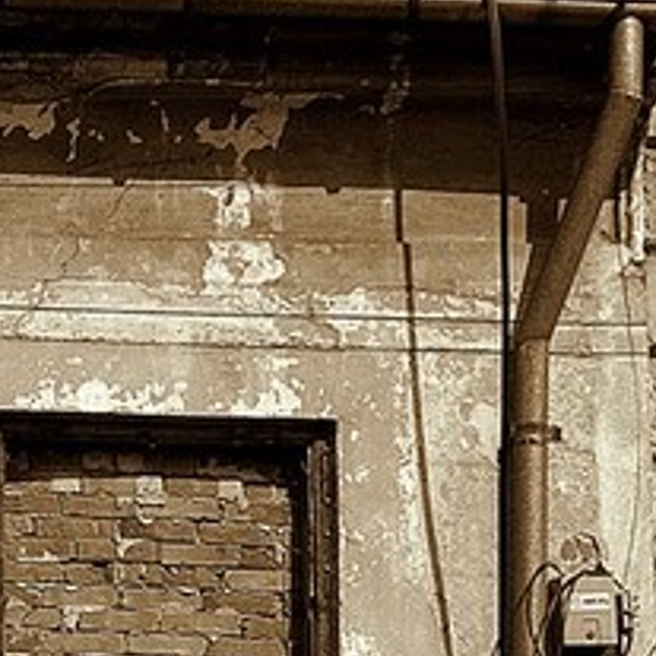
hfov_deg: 13.2
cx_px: -311
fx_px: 2680
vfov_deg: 13.6
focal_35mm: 125
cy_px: 734
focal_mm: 24
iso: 100
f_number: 8
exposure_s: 1/500
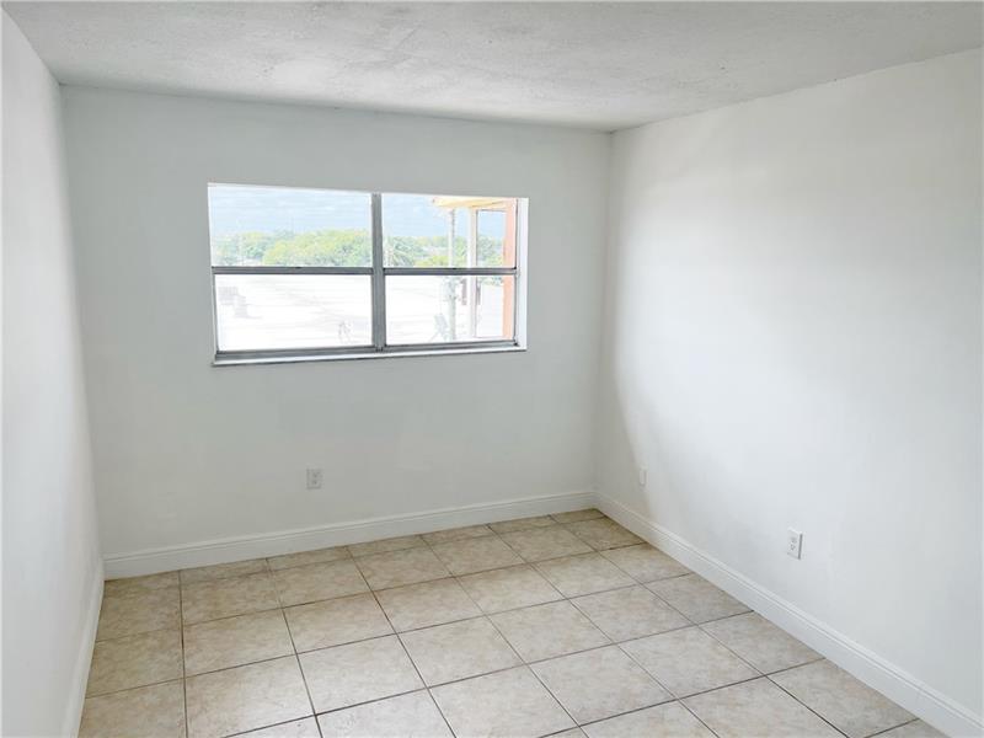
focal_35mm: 26
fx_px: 739
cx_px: 492
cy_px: 369
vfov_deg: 53.1
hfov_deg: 67.3
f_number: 1.5
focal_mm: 5.7
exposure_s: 1/924
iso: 50
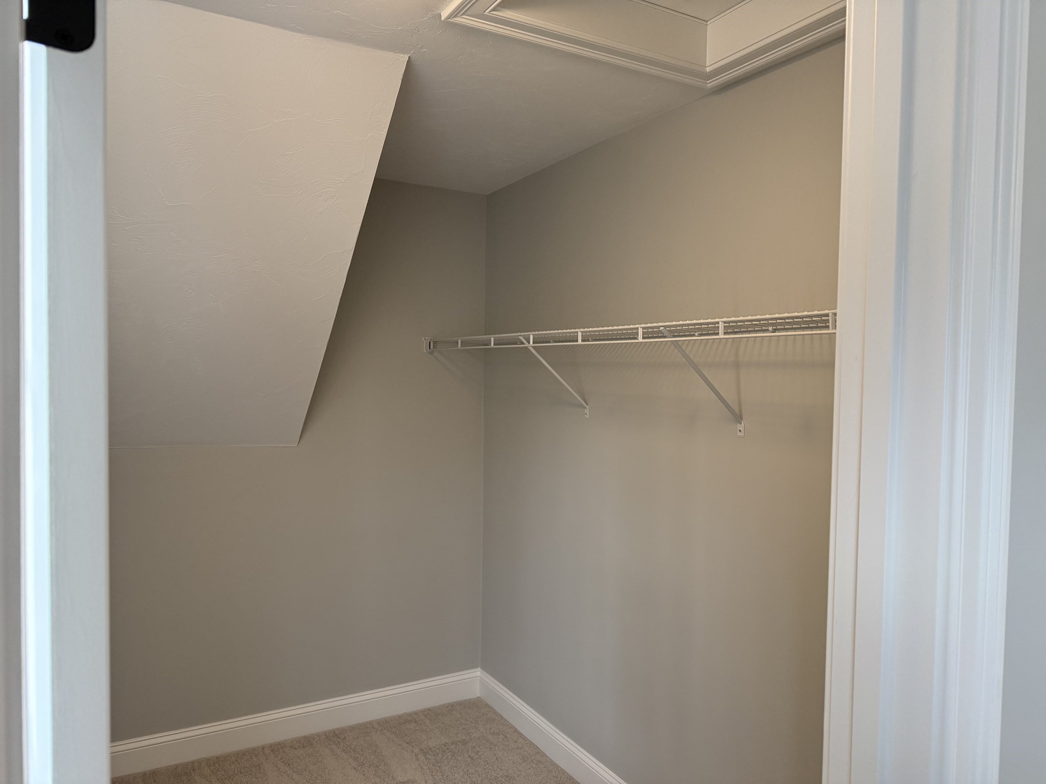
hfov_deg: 71.6
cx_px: 523
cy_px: 392
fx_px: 725
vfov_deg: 56.8
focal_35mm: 24
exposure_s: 1/163
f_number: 1.78
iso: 200
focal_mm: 6.76
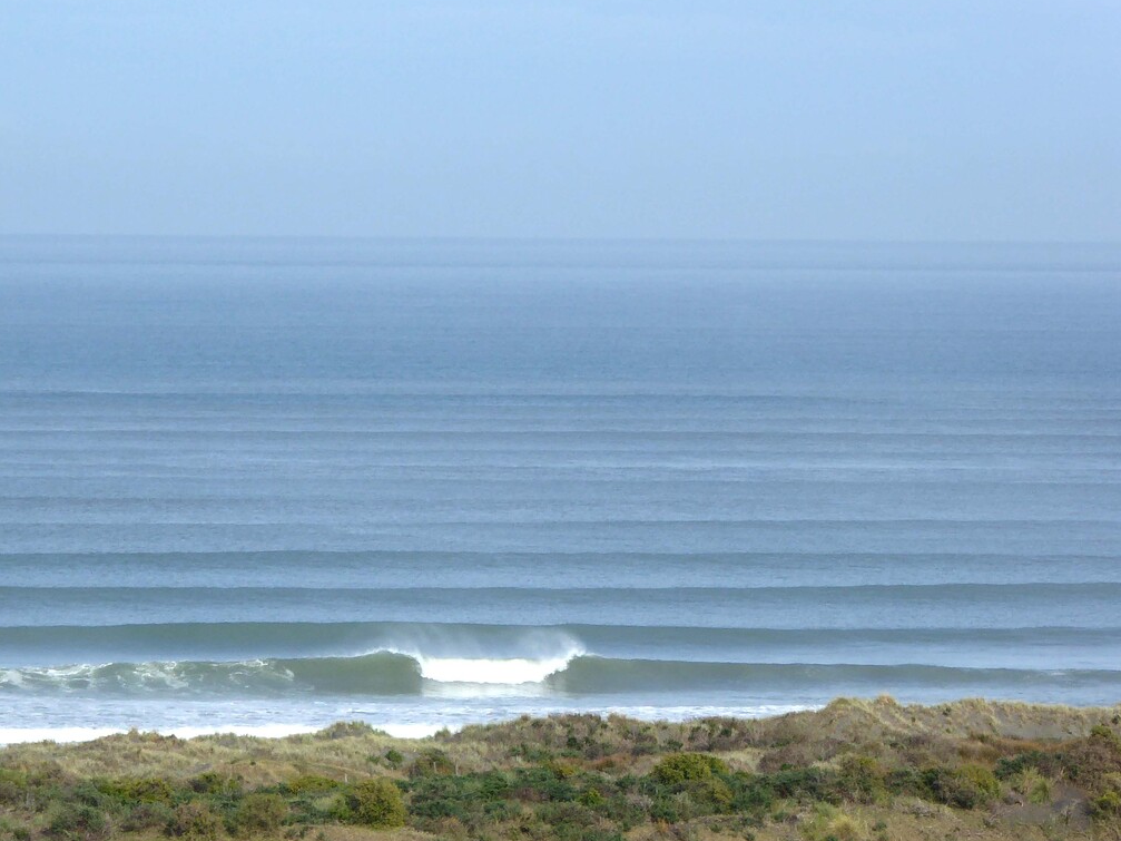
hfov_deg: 3.5
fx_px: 18424
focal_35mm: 569
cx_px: 248
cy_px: 627
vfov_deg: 2.6
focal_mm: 57.7
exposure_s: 1/500
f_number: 5.9
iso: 100
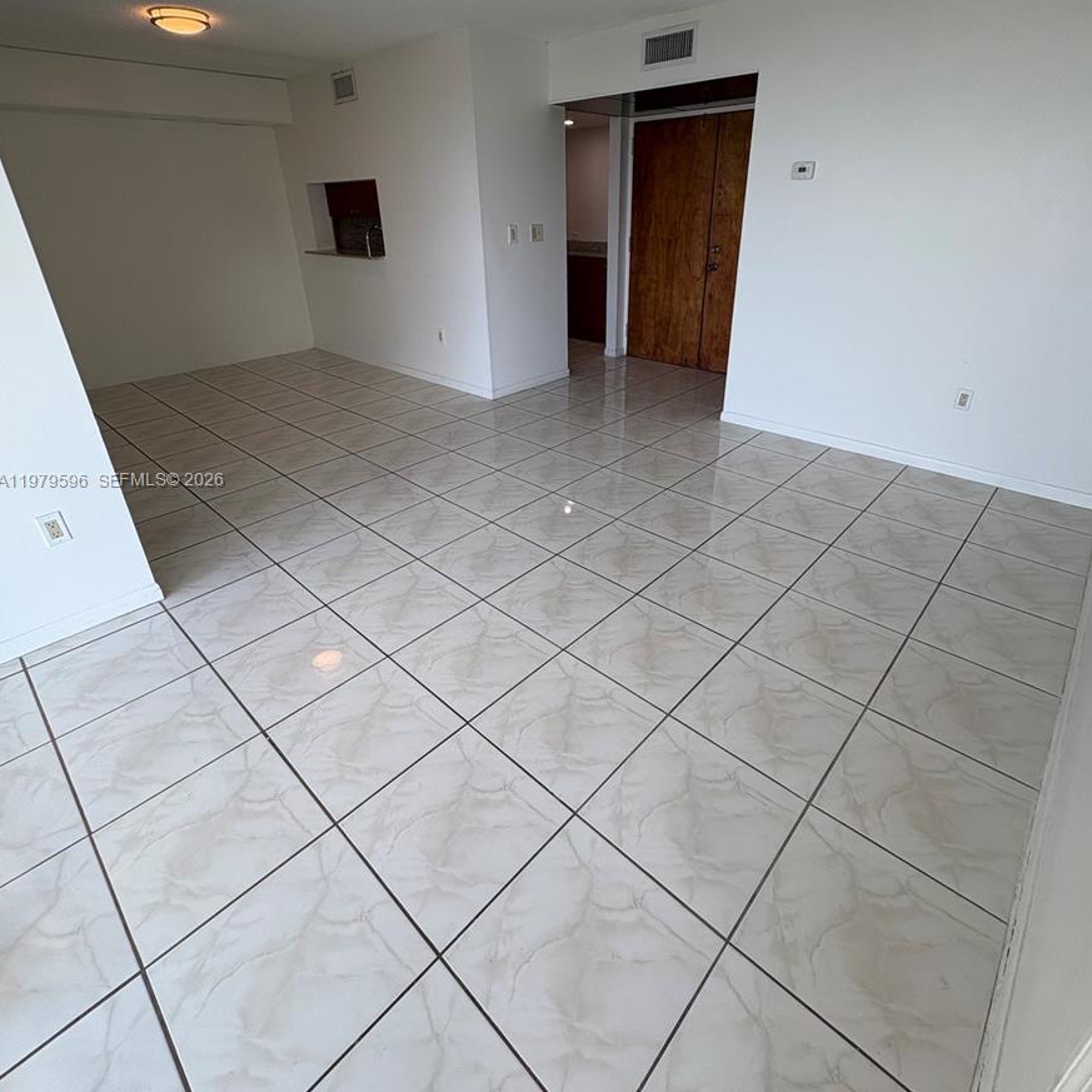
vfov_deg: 83.6
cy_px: 482
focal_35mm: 17
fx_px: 607
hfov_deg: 84.0
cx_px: 555
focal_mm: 2.22
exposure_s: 1/130
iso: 40
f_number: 2.2
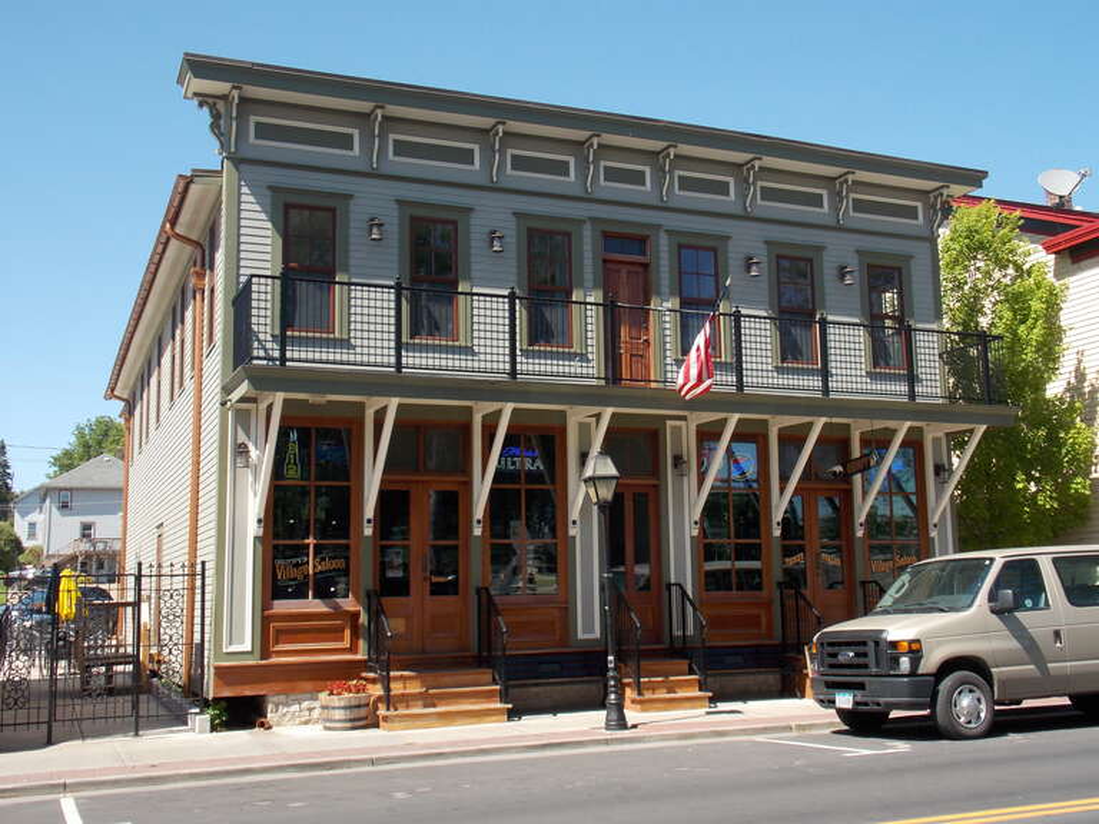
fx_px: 1175
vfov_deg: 38.7
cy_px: 412
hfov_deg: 50.1
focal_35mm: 37
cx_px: 550
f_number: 3.5
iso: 80
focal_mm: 6.6
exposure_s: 1/400
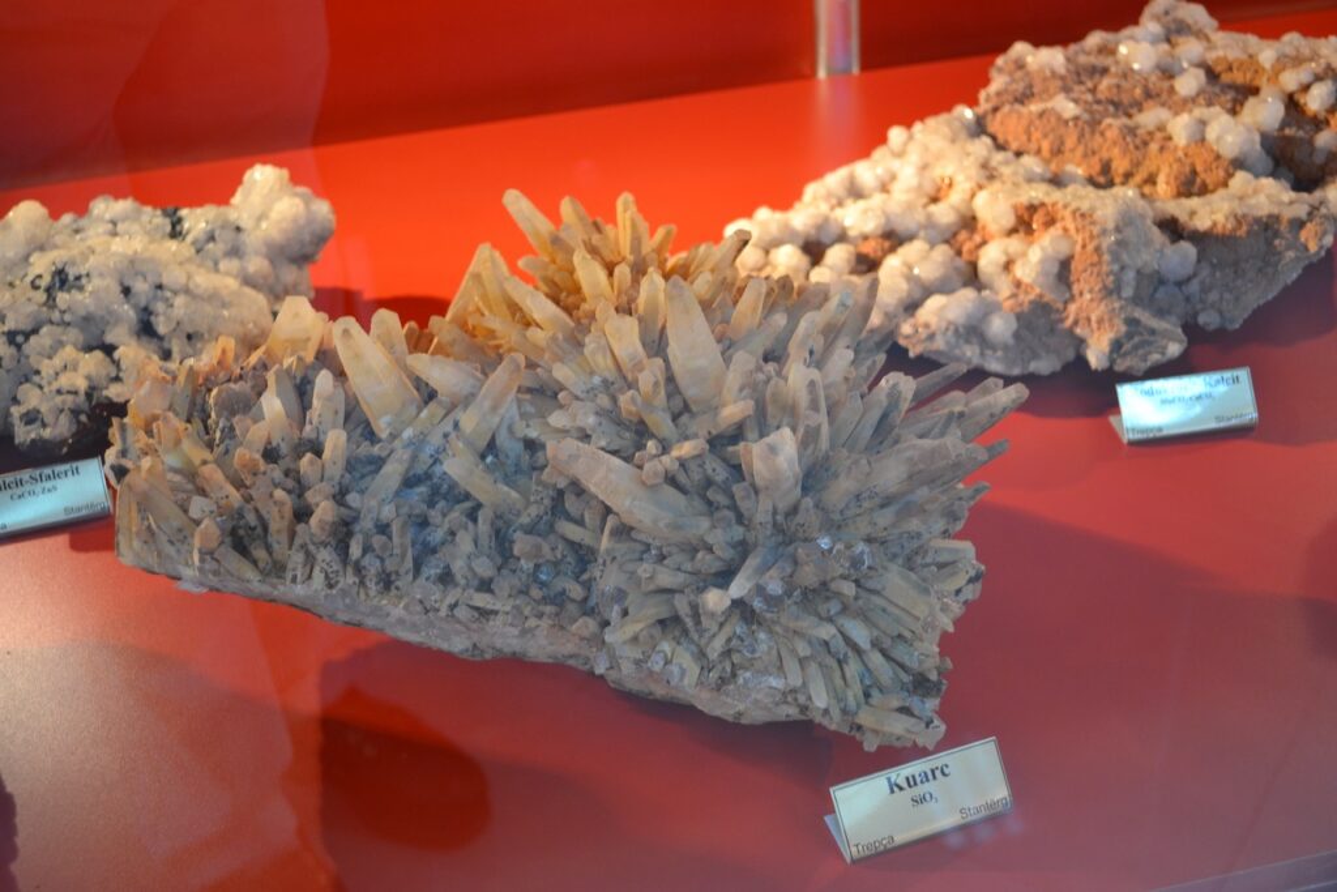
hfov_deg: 43.6
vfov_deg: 29.9
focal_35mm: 45
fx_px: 1671
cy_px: 446
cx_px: 668
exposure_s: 1/15
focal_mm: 30
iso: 450
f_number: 4.5
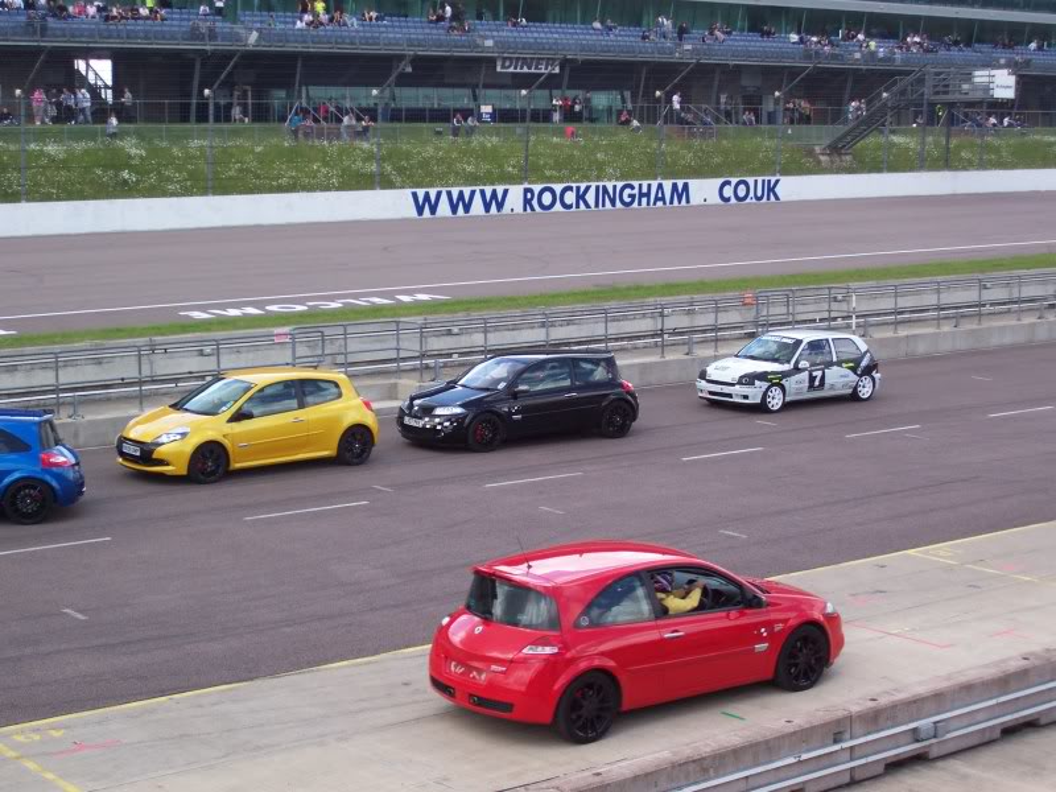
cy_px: 396
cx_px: 528
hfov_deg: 29.8
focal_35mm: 65
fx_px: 1983
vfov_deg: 22.6
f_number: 3.6
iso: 80
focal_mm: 10.8
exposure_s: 1/342
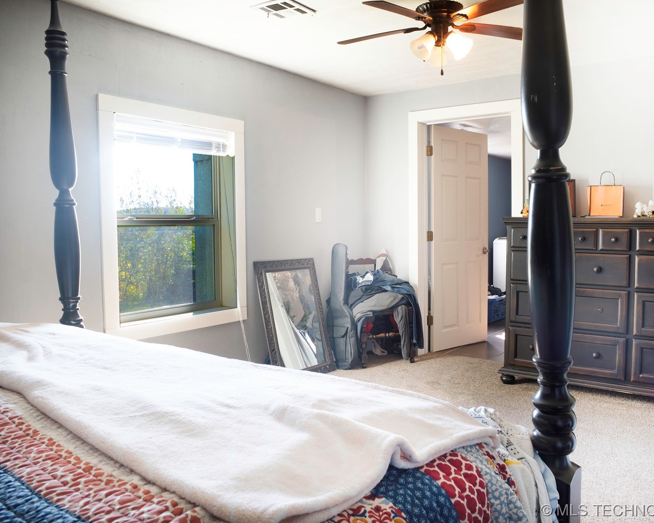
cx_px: 366
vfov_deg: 51.5
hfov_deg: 62.0
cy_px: 255
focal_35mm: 28
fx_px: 542
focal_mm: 16
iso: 320
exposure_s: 1/40
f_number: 8
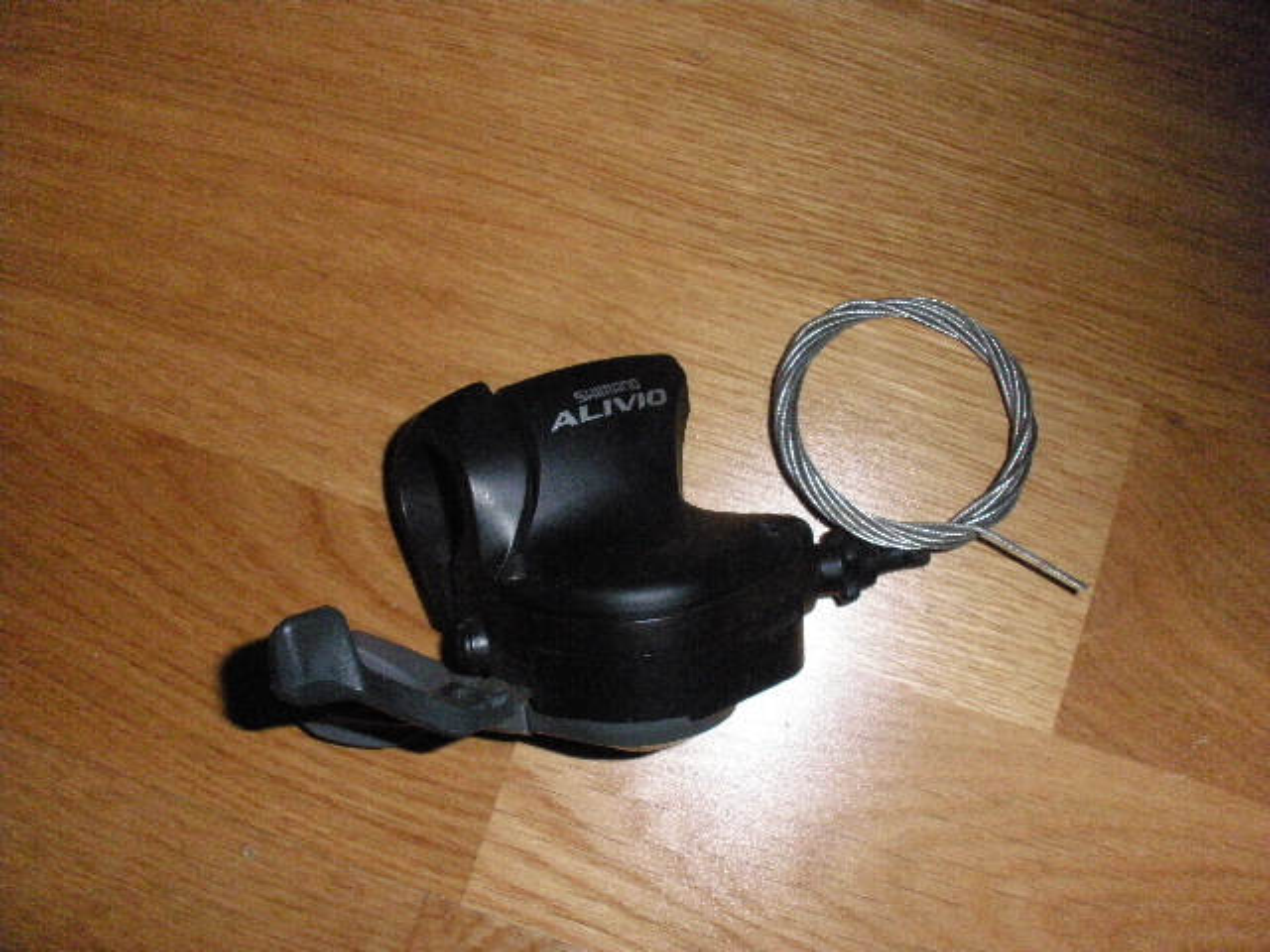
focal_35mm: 36
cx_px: 635
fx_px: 1321
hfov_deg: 51.4
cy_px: 476
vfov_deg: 39.7
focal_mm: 6.3
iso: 640
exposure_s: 1/125
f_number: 5.6
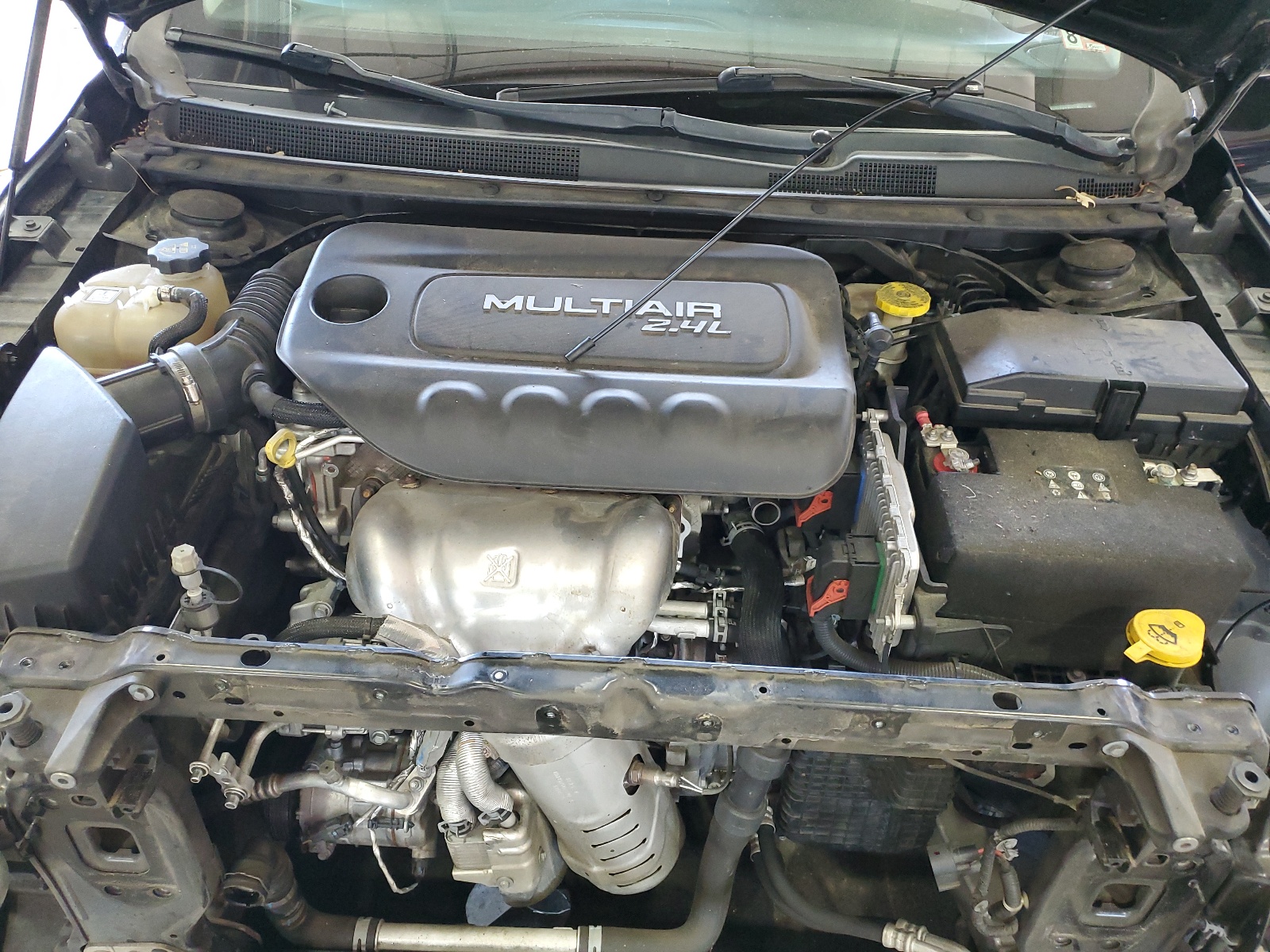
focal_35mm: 26
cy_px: 476
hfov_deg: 67.3
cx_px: 635
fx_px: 954
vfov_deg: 53.1
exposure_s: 1/40
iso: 282
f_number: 1.5
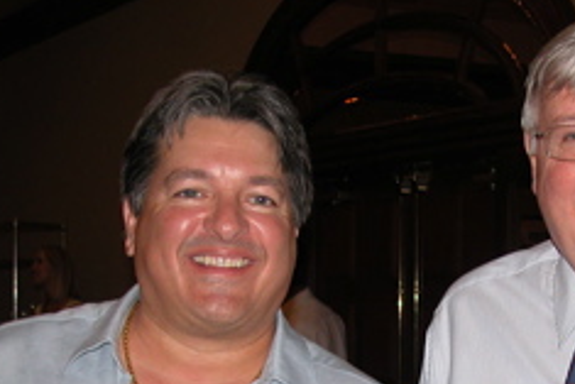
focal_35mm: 93
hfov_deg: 21.7
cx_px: 423
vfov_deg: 14.4
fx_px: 1486
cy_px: 416
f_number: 2.8
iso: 100
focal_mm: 8.9
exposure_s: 1/60
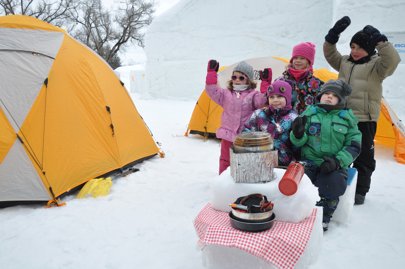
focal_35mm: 34
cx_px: 197
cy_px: 138
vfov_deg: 39.3
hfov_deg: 56.5
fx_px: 377
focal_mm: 21
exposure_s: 1/250
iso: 200
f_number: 7.1
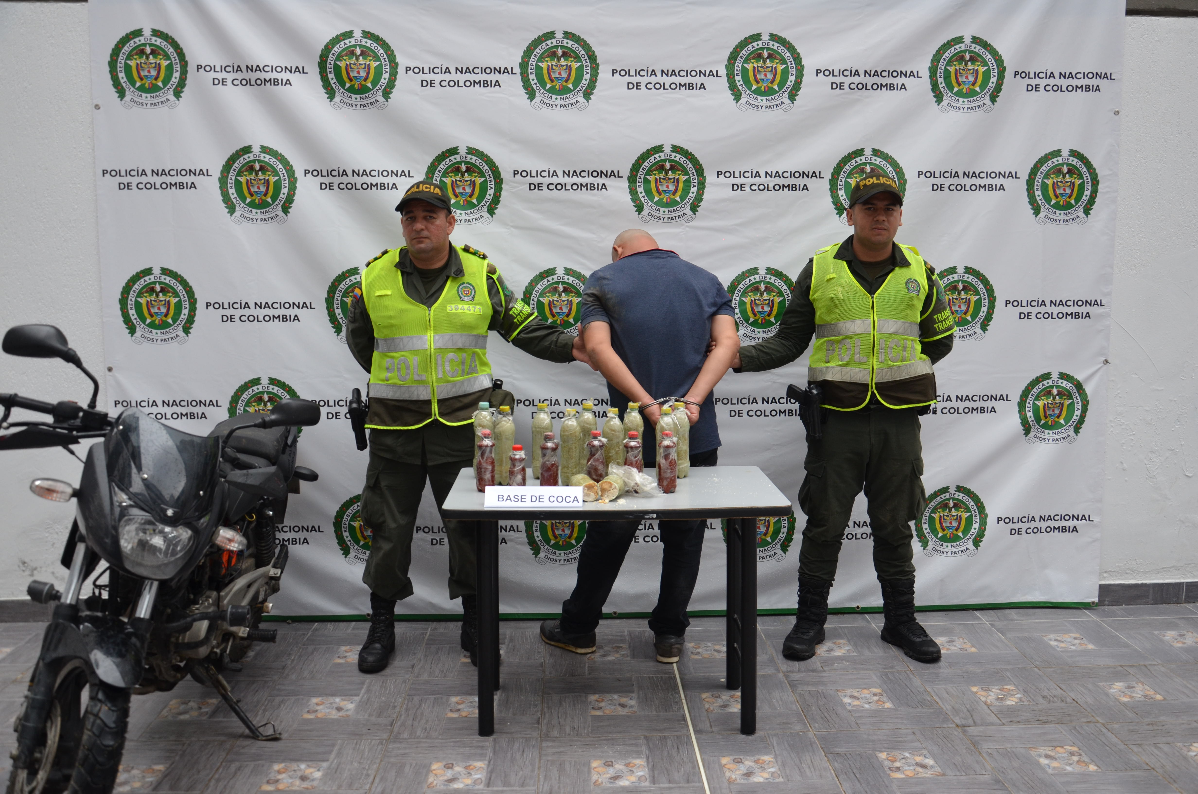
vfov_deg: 41.5
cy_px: 397
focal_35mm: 32
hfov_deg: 59.6
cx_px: 599
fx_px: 1046
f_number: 5
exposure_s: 1/100
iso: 400
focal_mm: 21
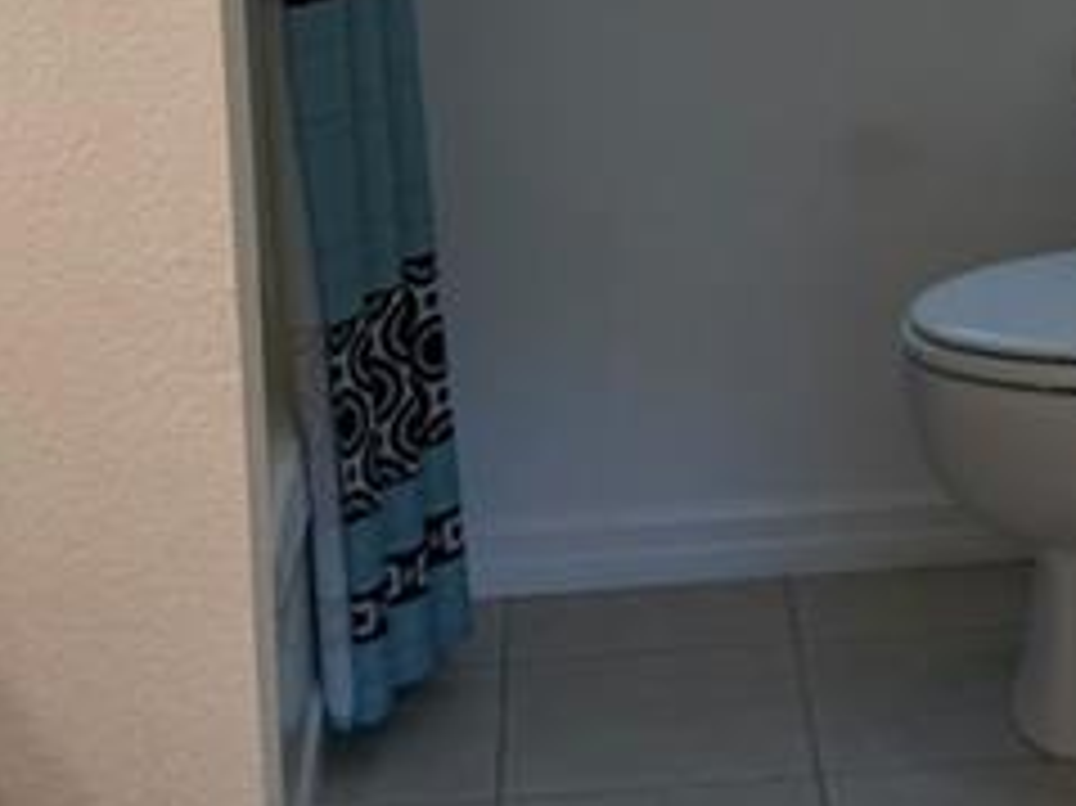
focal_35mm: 103
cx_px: 927
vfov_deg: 13.9
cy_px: -185
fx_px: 3200
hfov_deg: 18.8
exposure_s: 1/120
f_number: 1.78
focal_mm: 6.76
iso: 100
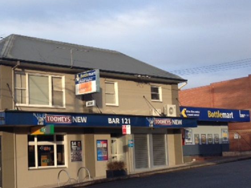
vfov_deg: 26.0
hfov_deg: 33.5
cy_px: 120
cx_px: 57
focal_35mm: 56
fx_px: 406
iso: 50
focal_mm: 4.12
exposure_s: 1/361
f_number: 2.4
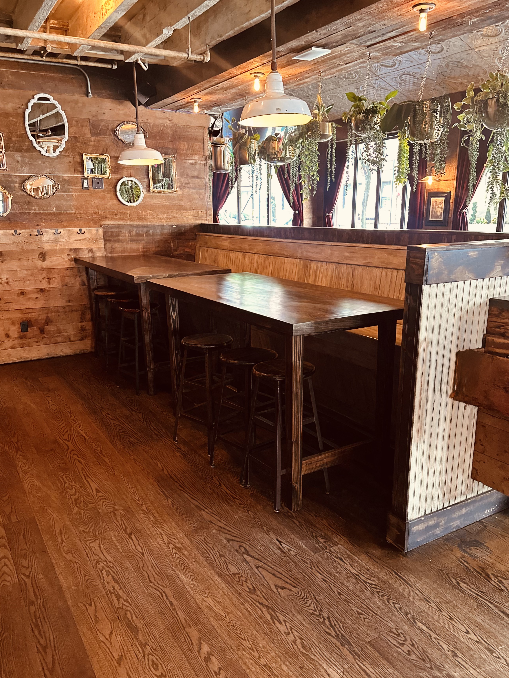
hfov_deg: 49.7
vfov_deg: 63.4
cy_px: 363
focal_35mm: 28
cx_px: 264
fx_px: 549
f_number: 1.78
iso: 640
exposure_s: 1/60
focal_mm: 6.86
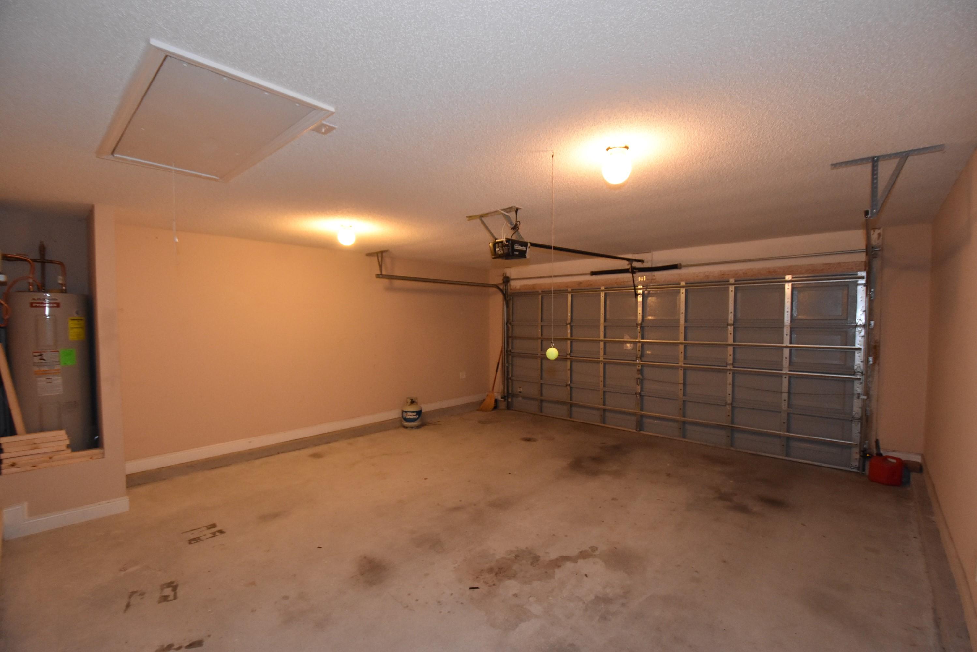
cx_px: 488
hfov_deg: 100.4
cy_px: 326
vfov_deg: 77.4
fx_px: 407
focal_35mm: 15
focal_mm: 10
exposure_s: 1/60
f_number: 4
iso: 2800
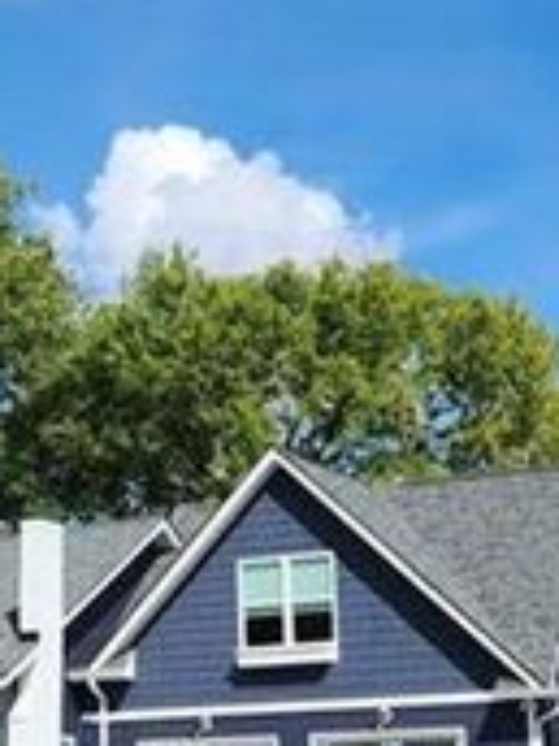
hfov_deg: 16.5
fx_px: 1916
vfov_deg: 22.0
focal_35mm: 89
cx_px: 139
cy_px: 393
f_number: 1.8
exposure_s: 1/2082
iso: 20
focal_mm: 5.4
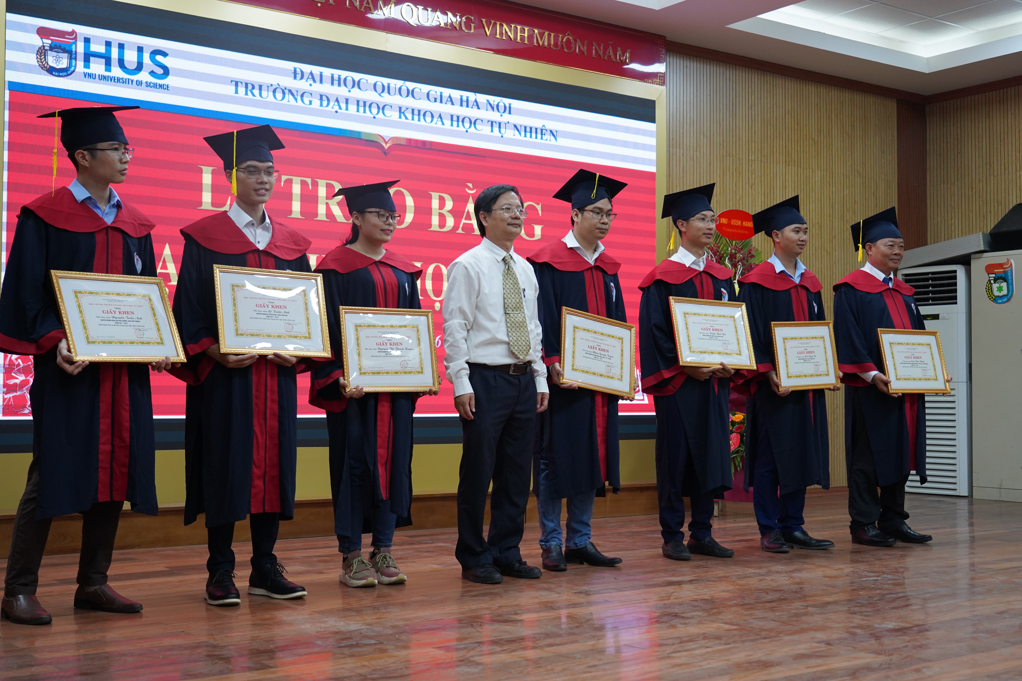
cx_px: 511
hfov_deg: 45.4
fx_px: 1221
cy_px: 340
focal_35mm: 43
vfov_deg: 31.2
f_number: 4
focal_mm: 43
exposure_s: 1/160
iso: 2000
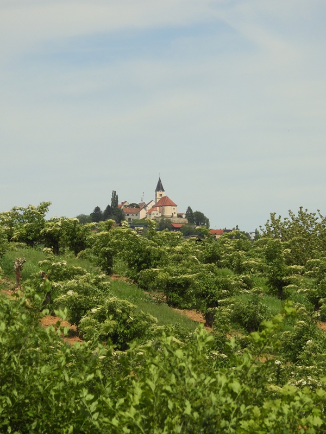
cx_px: 163
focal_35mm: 170
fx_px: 2135
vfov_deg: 11.6
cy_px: 217
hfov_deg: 8.7
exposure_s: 1/2000
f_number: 4.5
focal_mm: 30.3
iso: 100
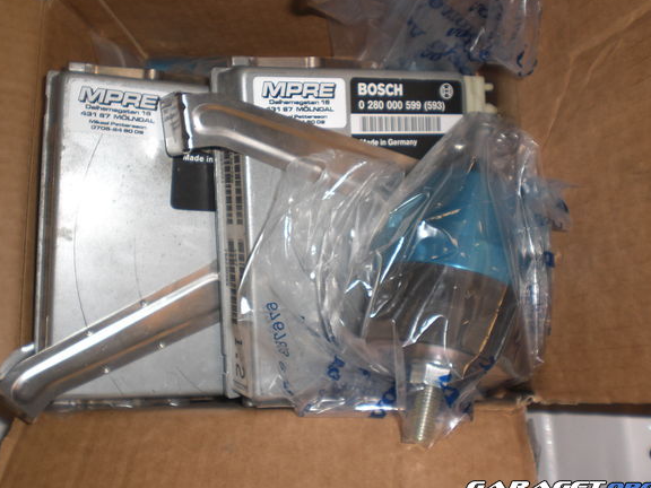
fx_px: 752
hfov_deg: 46.8
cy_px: 227
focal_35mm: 40
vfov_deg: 35.9
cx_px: 298
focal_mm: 6.3
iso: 50
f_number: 3.1
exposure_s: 1/60
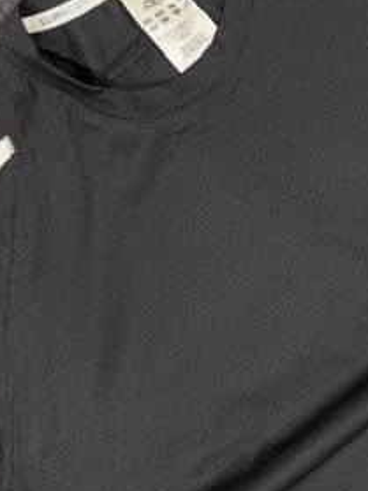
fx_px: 780
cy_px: 120
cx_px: 282
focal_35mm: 55
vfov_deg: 34.2
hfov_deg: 26.2
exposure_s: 1/100
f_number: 1.78
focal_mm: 6.76
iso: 250
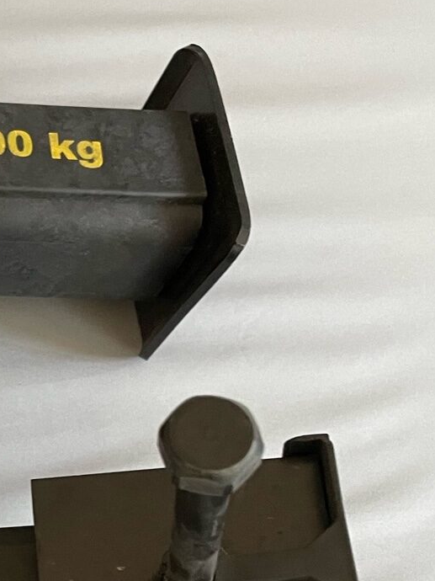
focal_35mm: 76
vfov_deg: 25.4
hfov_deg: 17.9
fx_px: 1274
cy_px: 433
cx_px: -156
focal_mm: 4.2
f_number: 1.6
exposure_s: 1/50
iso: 250
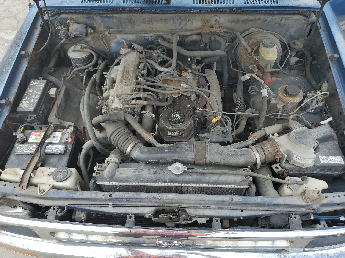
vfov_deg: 53.1
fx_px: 259
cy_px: 129
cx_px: 172
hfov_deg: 67.3
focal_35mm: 26
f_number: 1.5
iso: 50
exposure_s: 1/833
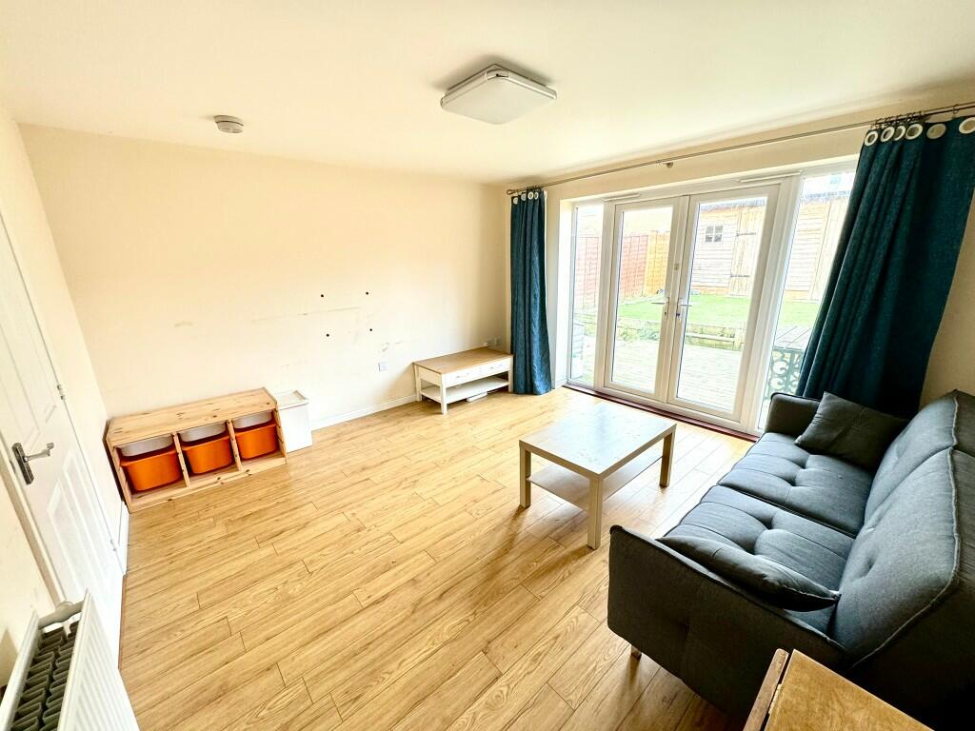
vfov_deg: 85.7
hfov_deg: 102.1
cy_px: 366
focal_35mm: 14
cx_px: 488
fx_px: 394
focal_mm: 2.22
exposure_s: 1/99
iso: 160
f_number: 2.2
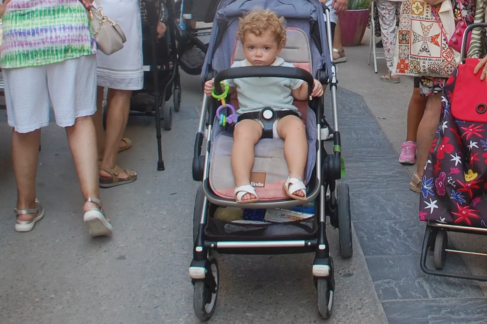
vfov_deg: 20.7
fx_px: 838
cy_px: -45
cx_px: 406
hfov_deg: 31.4
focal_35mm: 62
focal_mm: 18
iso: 200
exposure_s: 1/160
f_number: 6.3
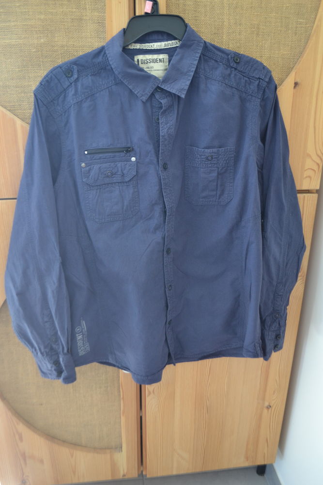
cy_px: 242
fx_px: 404
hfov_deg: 43.6
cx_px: 162
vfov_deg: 61.9
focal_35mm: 30
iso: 400
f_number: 3.8
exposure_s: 1/15
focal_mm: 20
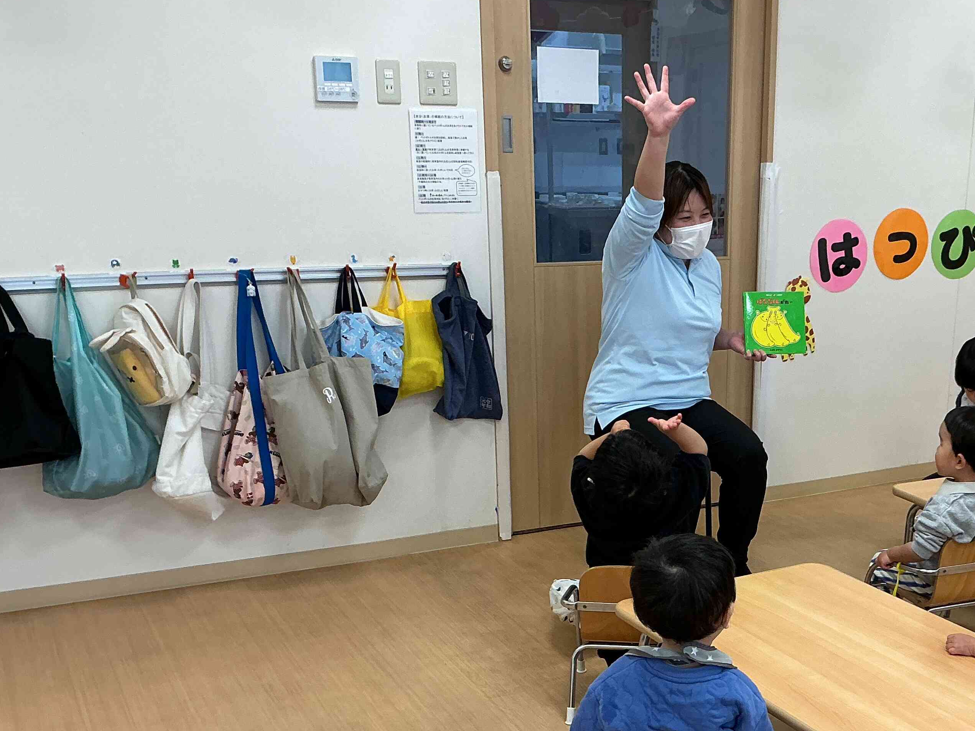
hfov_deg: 40.4
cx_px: 690
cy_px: 550
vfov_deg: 31.0
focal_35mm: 46
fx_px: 1296
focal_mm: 3
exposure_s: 1/120
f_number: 1.8
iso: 40
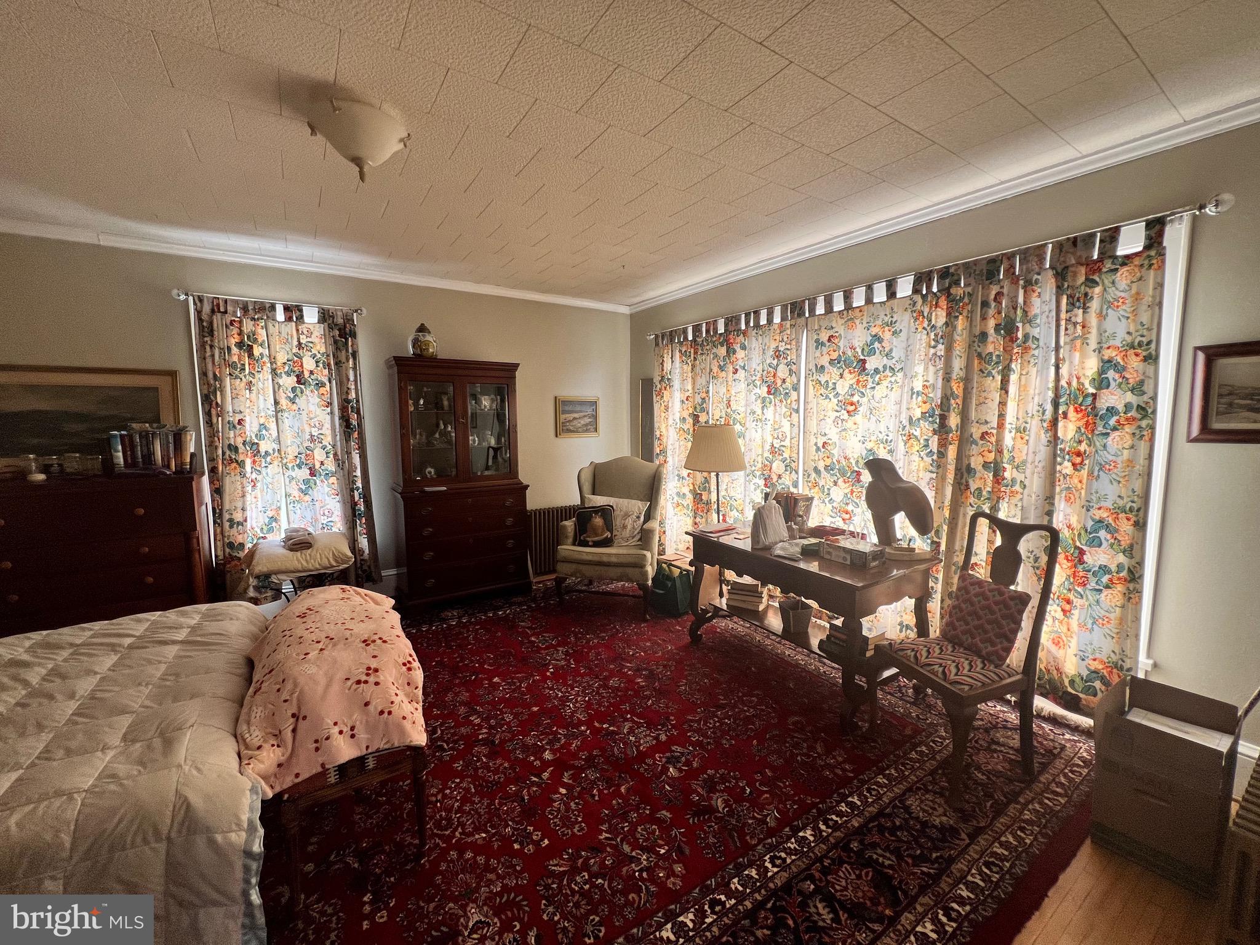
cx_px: 630
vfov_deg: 89.9
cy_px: 472
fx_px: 473
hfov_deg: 106.2
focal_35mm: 13
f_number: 1.8
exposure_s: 1/99
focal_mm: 1.57
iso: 80
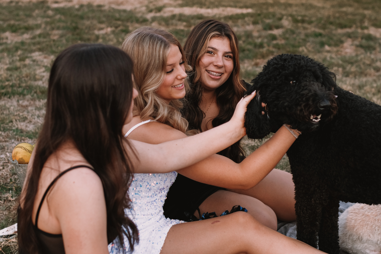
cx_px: 190
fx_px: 476
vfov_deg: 29.9
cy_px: 127
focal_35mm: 45
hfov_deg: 43.6
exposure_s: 1/1000
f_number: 2
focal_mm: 30
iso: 250
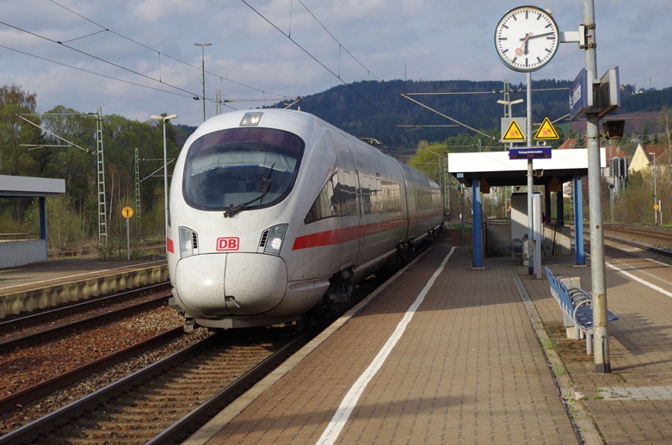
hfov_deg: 24.2
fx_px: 1564
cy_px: 225
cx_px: 336
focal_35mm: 84
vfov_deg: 16.2
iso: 400
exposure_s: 1/640
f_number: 8
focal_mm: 55
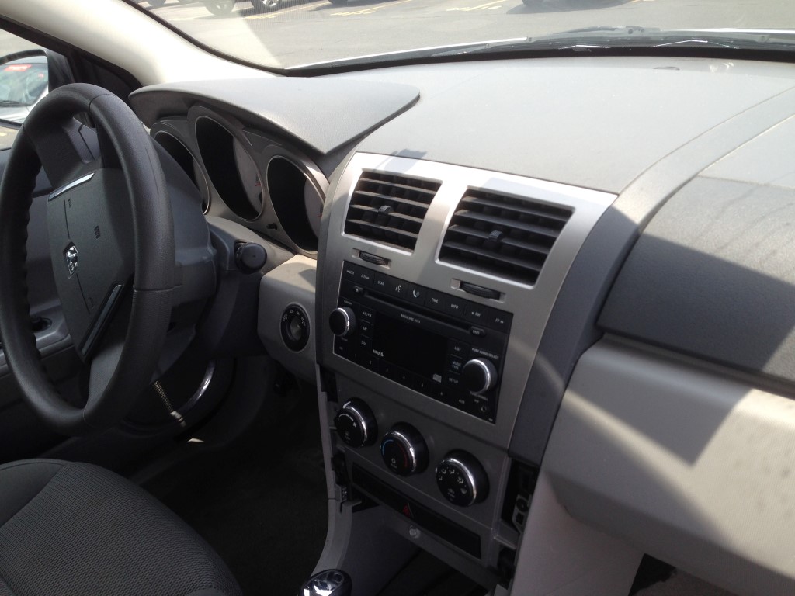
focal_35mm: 33
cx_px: 398
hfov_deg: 55.4
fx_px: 758
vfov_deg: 42.9
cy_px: 298
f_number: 2.4
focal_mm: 4.12
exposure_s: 1/393
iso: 50
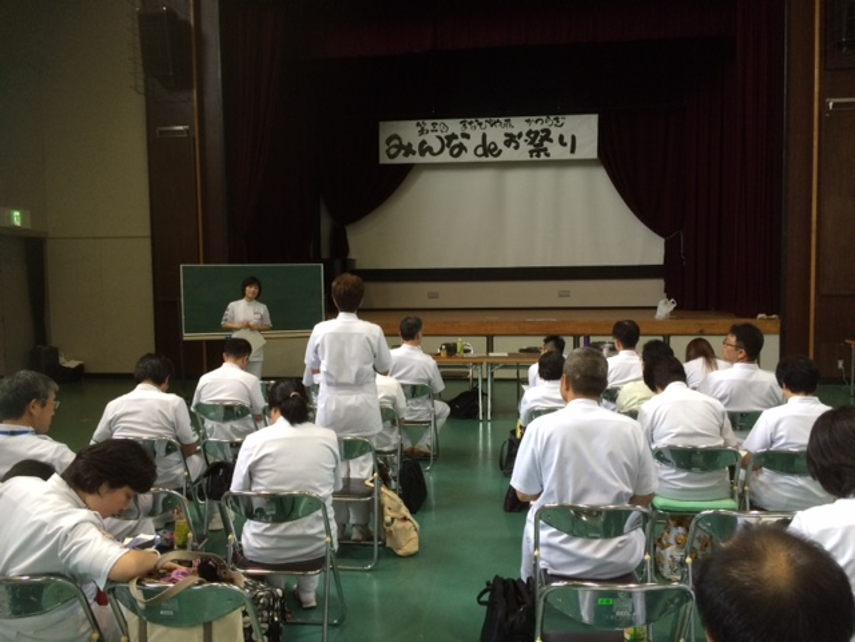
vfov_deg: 48.2
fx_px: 716
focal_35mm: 29
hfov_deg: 61.7
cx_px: 428
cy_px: 321
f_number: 2.2
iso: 50
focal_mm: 4.15
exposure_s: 1/30
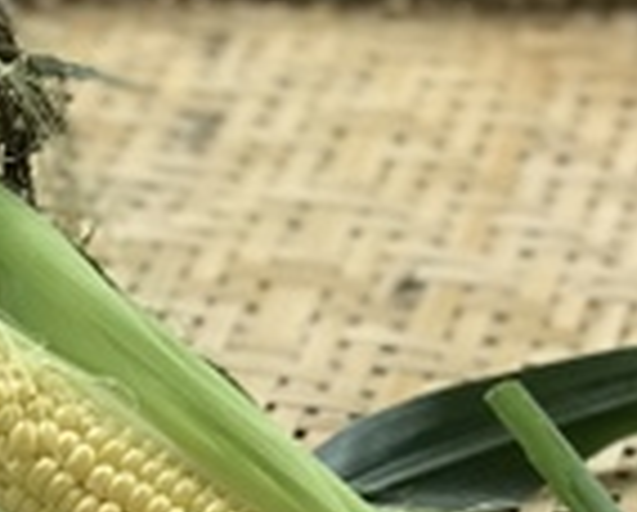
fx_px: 3549
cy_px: 525
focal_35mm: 188
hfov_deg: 10.1
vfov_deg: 8.2
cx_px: -72
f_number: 2.8
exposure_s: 1/60
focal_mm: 6.6
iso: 400
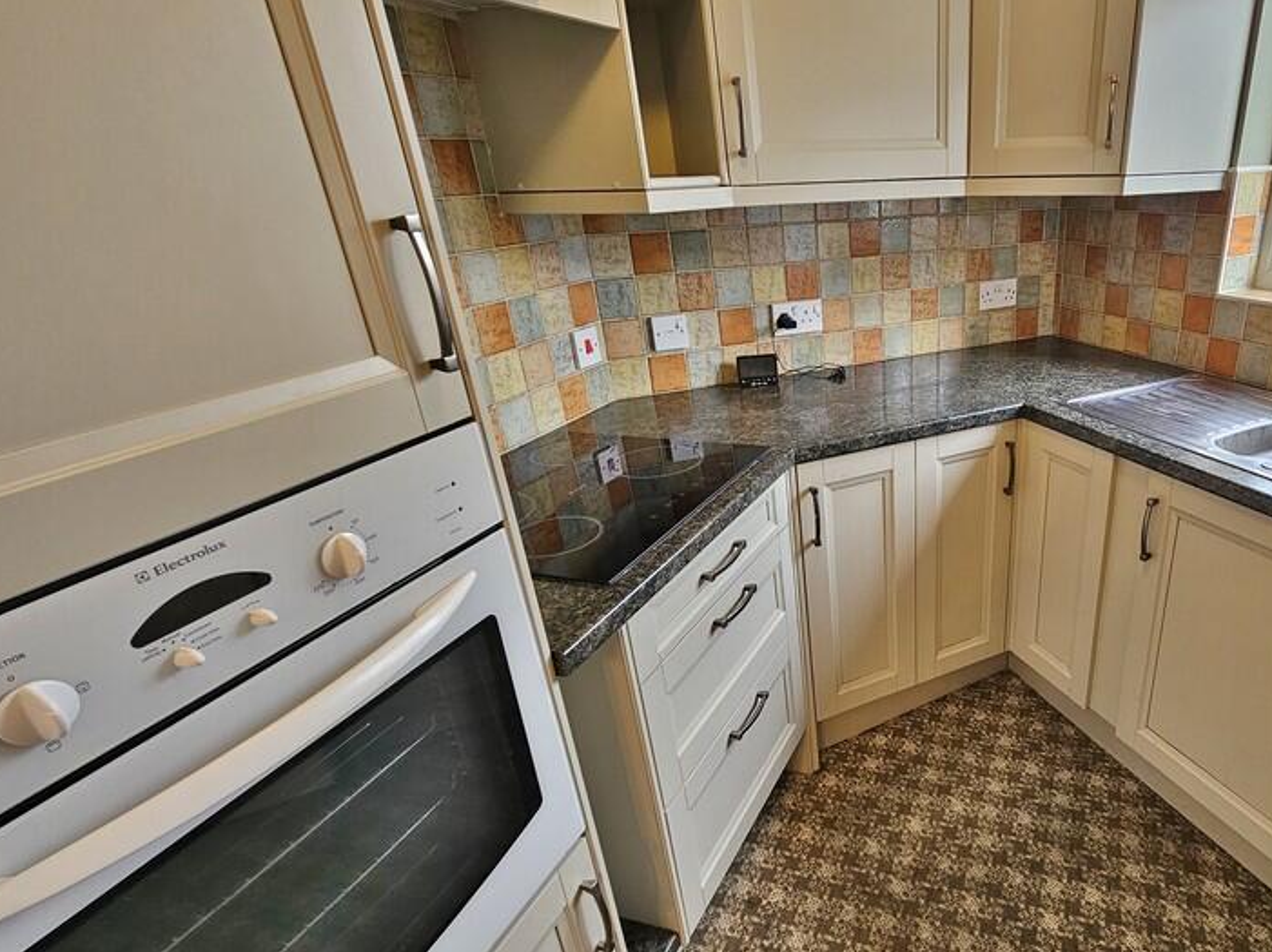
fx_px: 698
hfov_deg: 80.7
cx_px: 887
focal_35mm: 19
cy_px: 520
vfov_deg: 68.5
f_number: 2.2
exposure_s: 1/50
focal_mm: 2.2
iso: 100
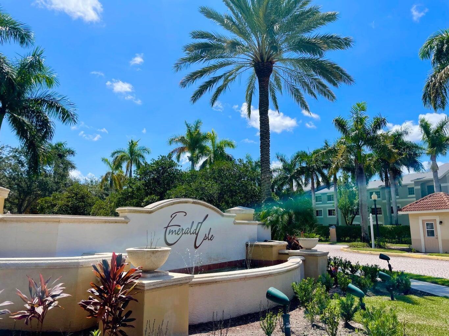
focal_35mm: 26
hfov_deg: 67.3
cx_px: 224
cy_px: 168
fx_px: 337
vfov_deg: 53.1
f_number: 1.6
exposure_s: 1/4132
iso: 32
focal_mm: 4.2
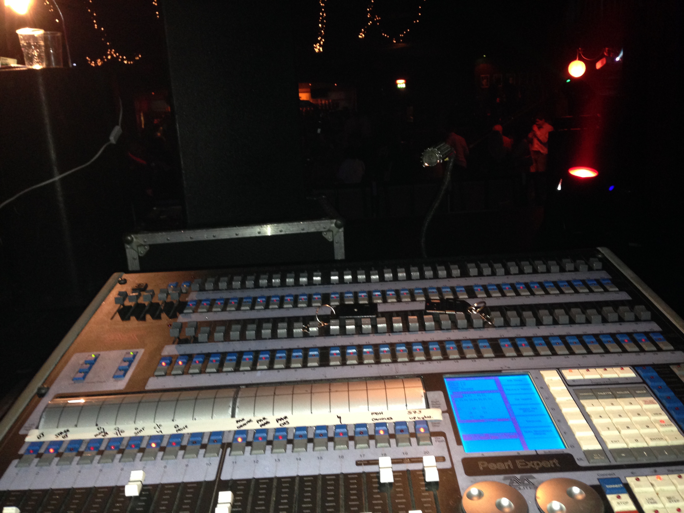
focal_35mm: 33
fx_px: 652
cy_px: 256
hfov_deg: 55.4
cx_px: 342
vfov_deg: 42.9
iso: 200
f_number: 2.4
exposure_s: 1/16
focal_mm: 4.12
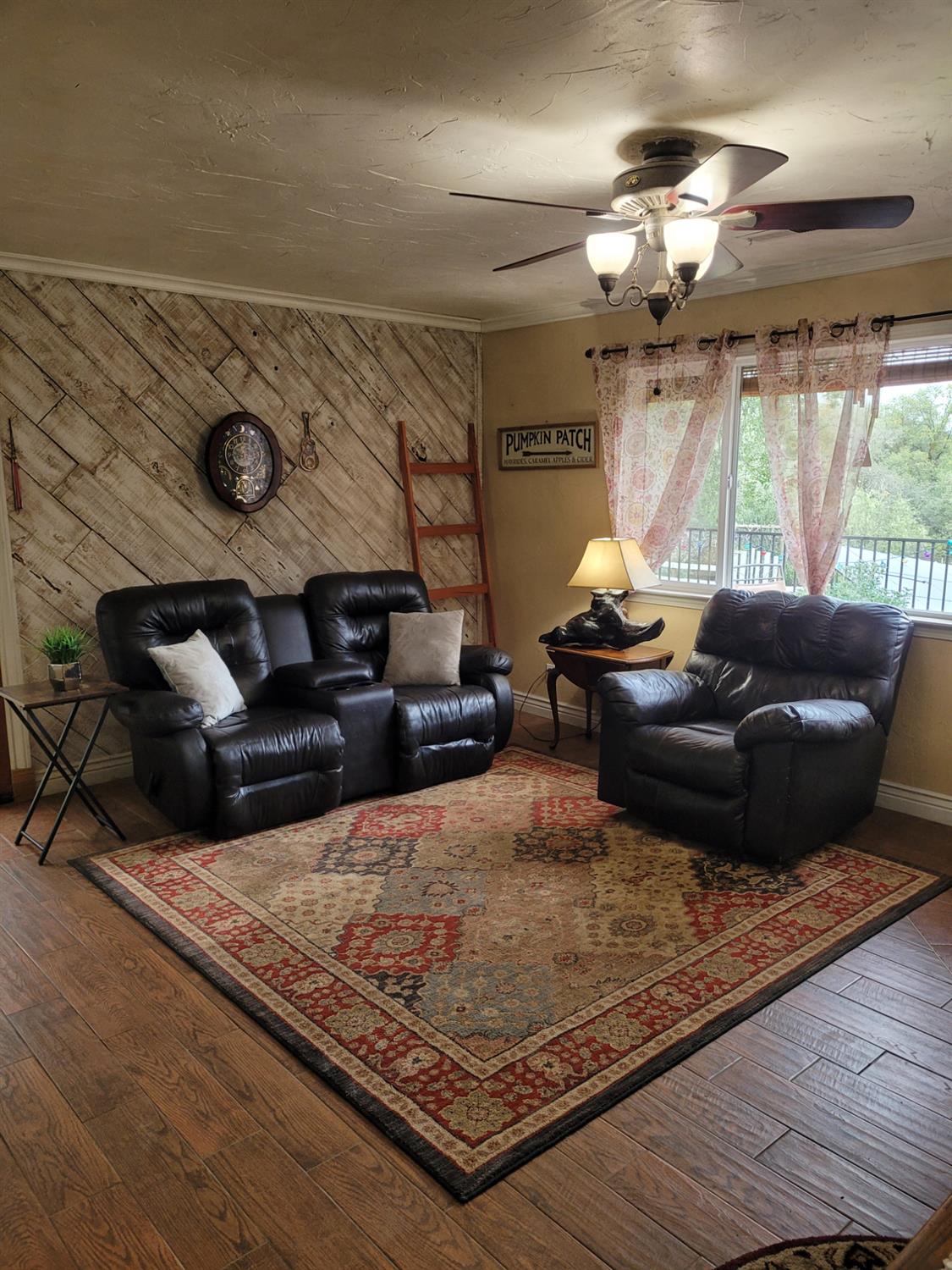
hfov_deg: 53.1
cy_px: 635
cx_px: 476
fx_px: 953
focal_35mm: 26
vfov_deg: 67.3
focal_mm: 5.4
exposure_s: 1/119
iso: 200
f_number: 1.8
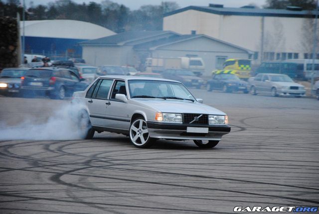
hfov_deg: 13.0
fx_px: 1399
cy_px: 107
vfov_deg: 8.8
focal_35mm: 158
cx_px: 160
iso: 1400
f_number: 5.6
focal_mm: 105
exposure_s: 1/125
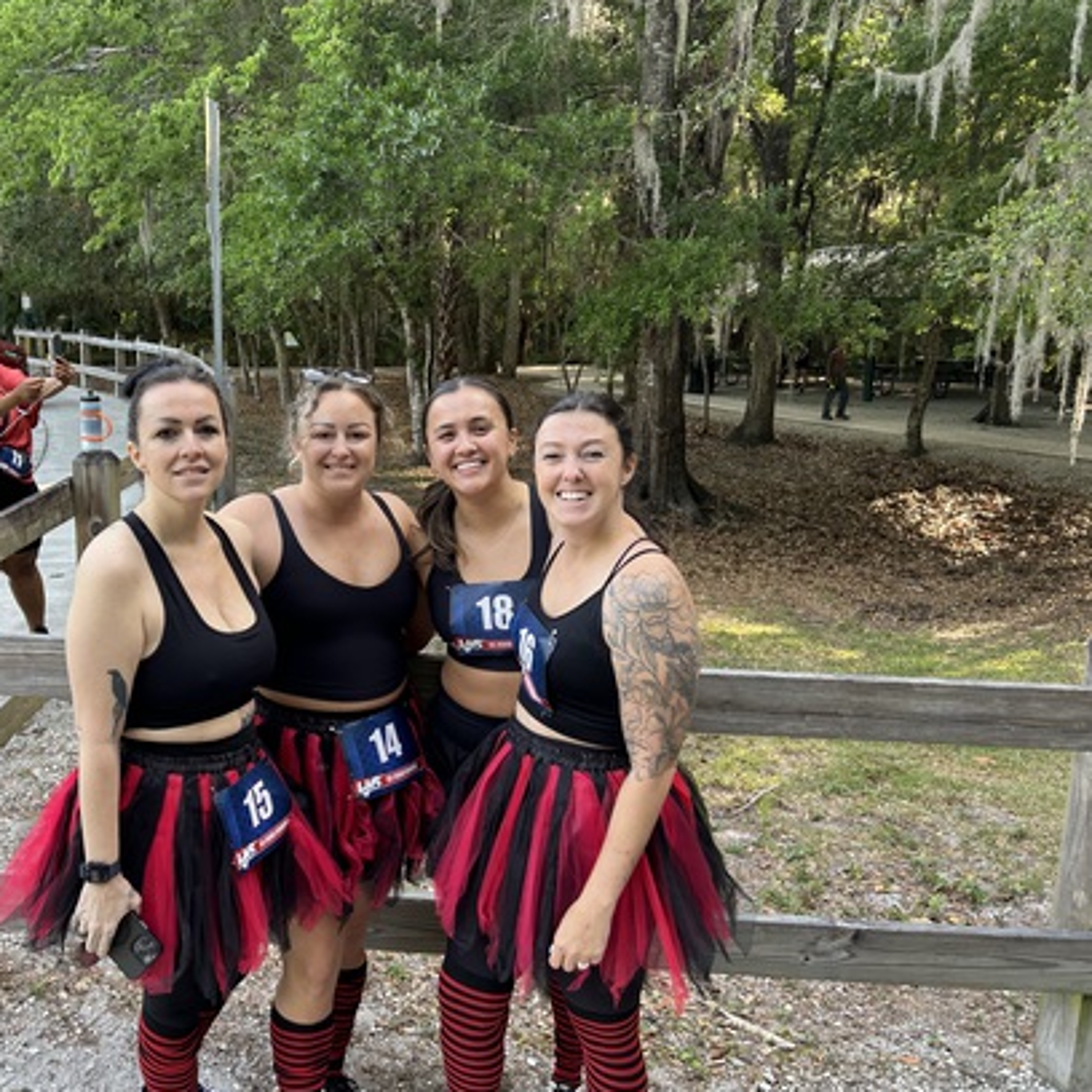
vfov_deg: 52.5
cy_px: 549
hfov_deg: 51.5
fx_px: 1106
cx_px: 361
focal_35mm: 31
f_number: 1.5
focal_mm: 5.7
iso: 40
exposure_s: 1/121
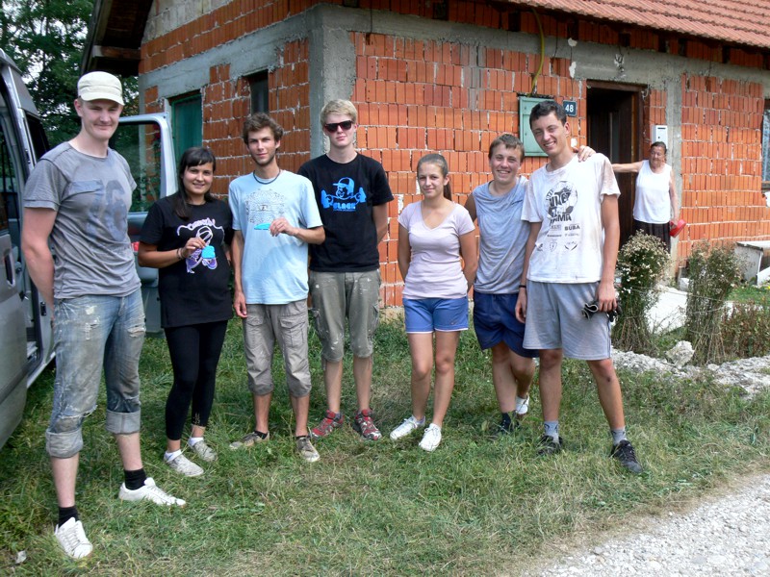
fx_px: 779
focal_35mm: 35
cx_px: 385
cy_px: 288
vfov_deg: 40.7
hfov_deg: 52.6
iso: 100
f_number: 5.6
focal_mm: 7.4
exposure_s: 1/160
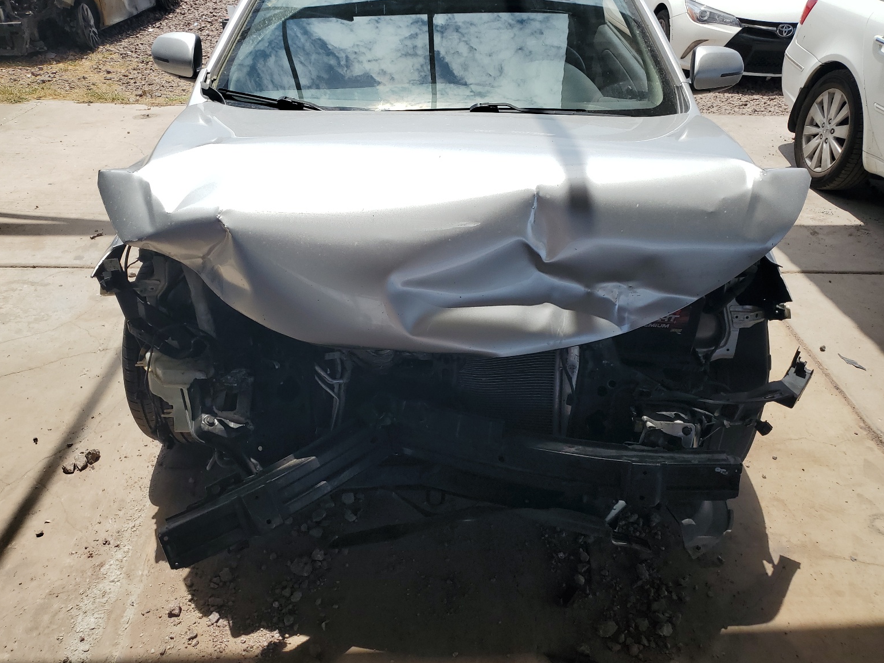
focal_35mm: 27
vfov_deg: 51.4
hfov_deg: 65.3
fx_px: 690
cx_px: 452
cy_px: 341
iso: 50
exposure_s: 1/5000
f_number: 1.5
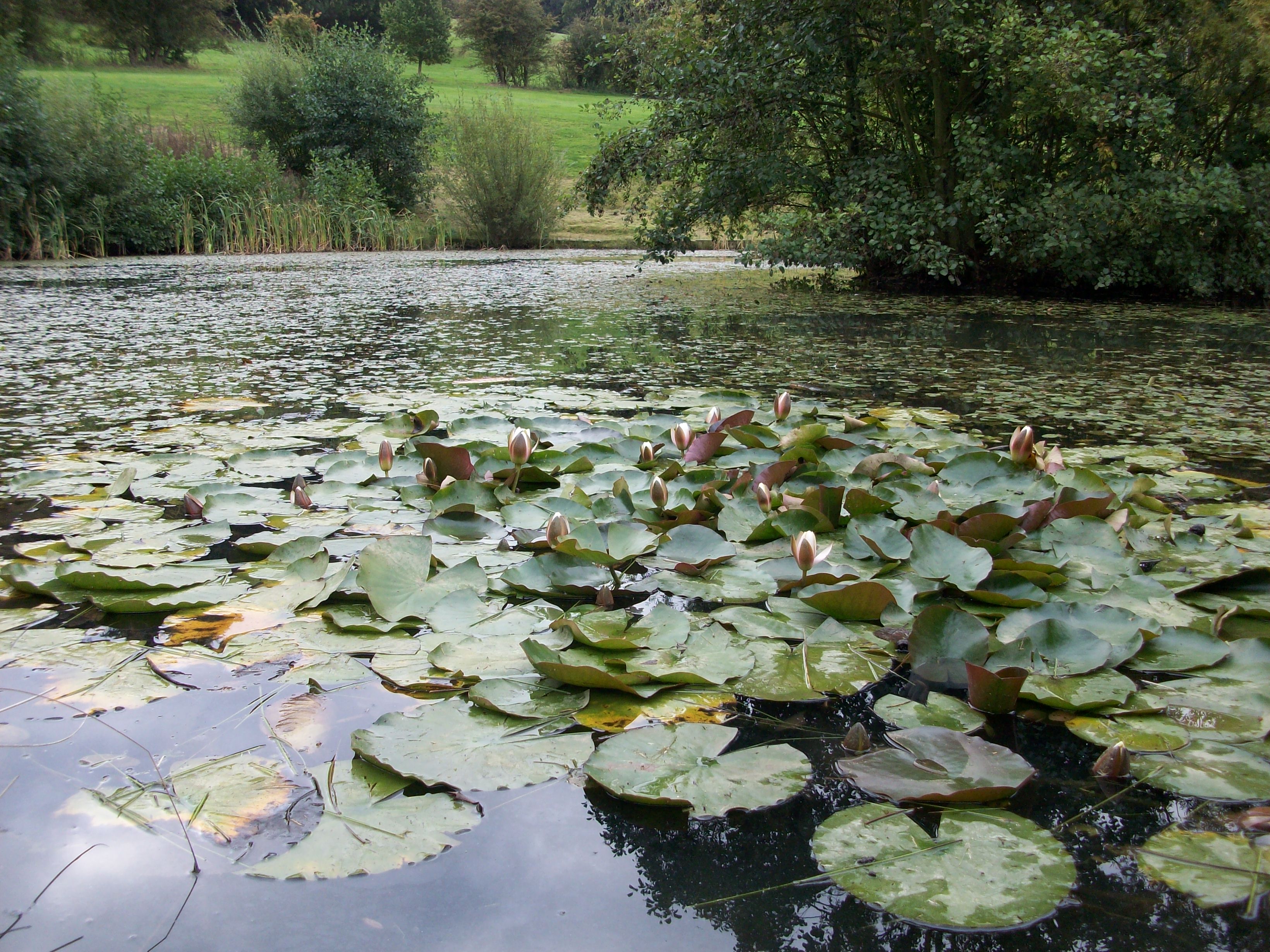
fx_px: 1247
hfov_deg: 54.0
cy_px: 476
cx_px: 635
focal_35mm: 34
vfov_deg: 41.8
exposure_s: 1/109
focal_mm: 5.7
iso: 64
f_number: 2.8
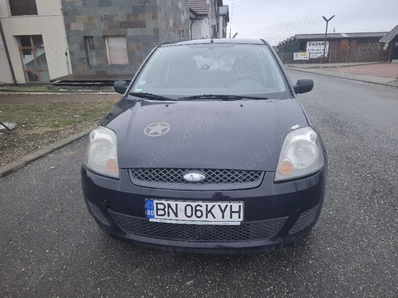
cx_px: 199
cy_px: 149
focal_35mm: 23
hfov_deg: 73.9
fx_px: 264
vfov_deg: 58.9
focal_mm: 5.54
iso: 320
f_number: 1.8
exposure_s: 1/100
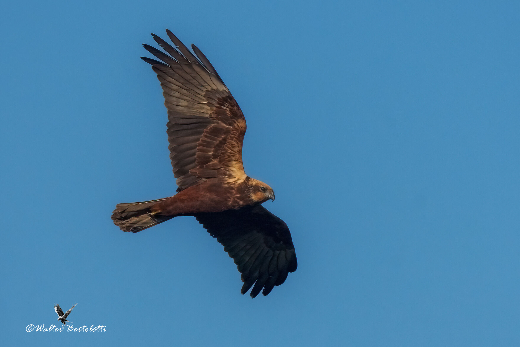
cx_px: 260
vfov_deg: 2.4
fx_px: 8305
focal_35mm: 575
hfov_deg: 3.6
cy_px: 174
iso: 400
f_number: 9
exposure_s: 1/3200
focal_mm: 575
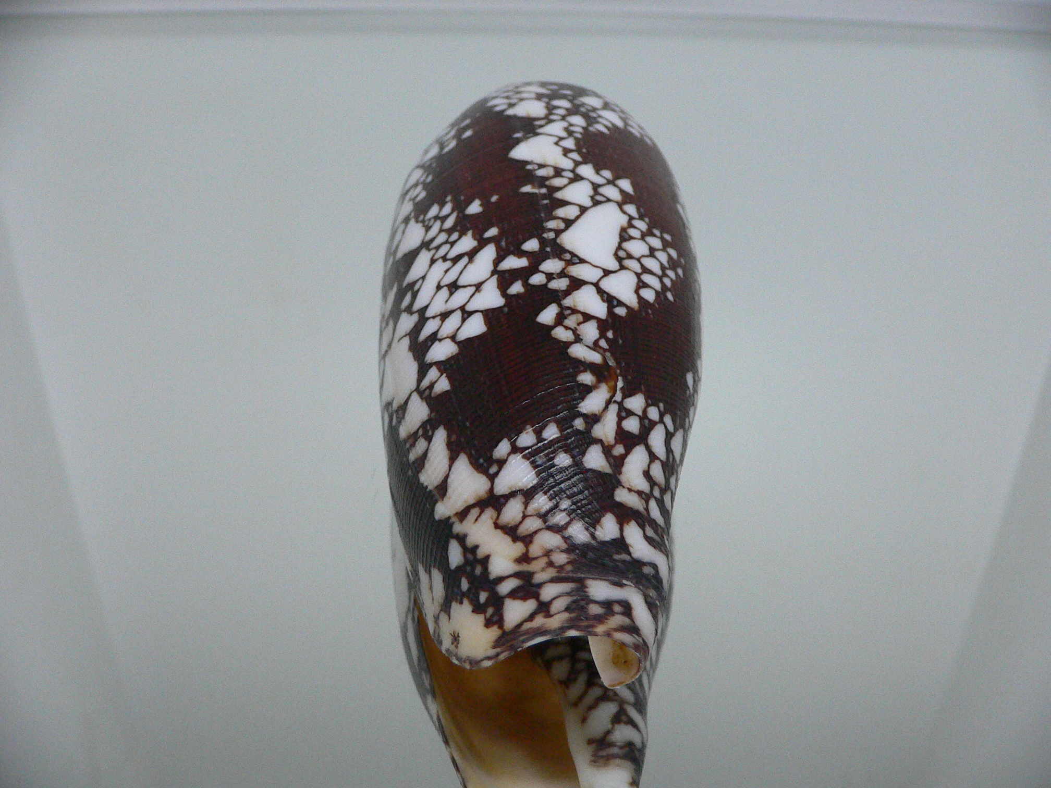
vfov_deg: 40.7
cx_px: 526
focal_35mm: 35
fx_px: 1063
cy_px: 394
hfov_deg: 52.6
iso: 200
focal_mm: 4.6
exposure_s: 1/60
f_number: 2.8
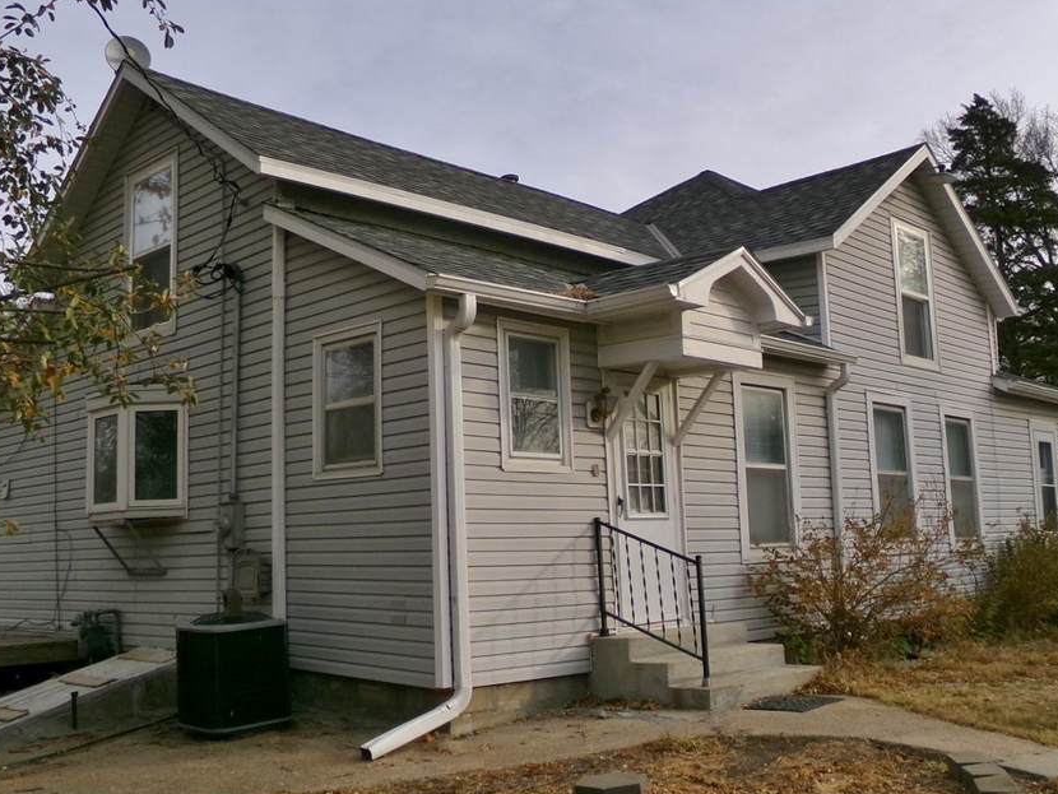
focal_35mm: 37
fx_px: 1131
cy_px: 417
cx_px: 577
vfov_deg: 38.7
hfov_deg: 50.1
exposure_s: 1/600
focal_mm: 4.3
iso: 100
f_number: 3.7
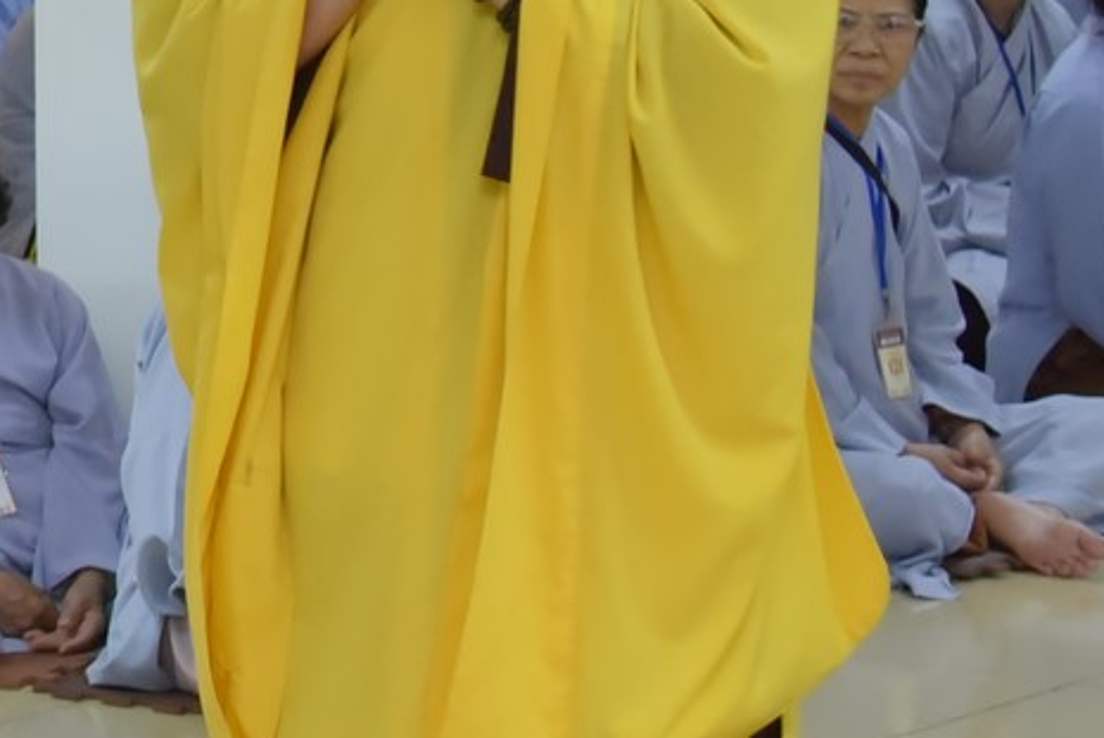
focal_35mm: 198
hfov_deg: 9.8
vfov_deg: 6.9
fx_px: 6078
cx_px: -971
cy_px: -40
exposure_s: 1/125
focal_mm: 48
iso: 1600
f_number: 4.5
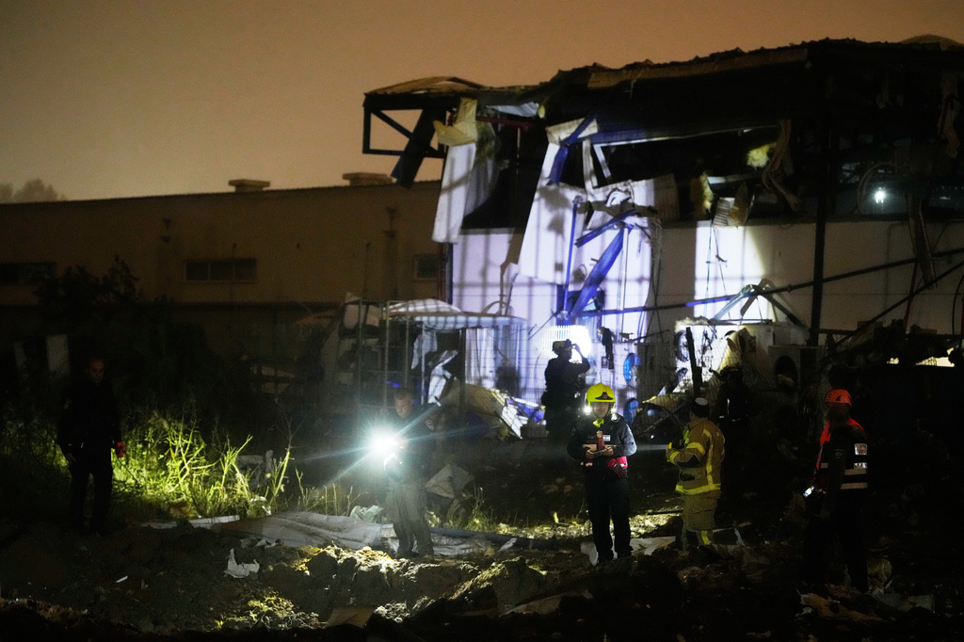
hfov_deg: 18.4
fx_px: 2971
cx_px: 482
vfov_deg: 12.3
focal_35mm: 111
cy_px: 321
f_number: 2.8
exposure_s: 1/80
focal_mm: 111
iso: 6400
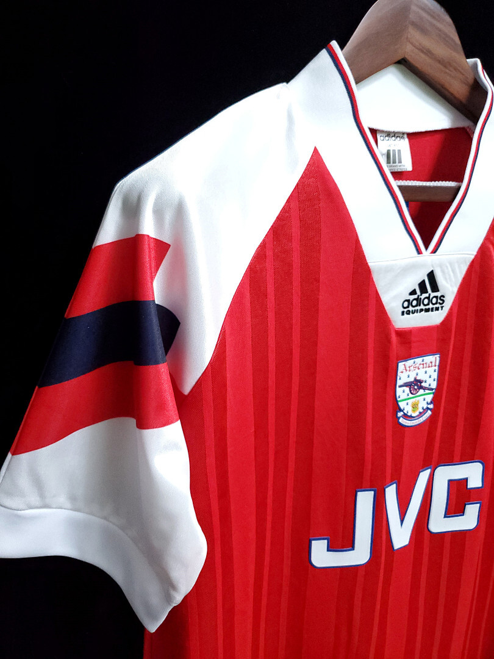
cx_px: 247
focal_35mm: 26
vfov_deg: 67.3
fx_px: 495
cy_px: 330
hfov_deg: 53.1
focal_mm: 4.3
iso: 500
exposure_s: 1/30
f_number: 1.5
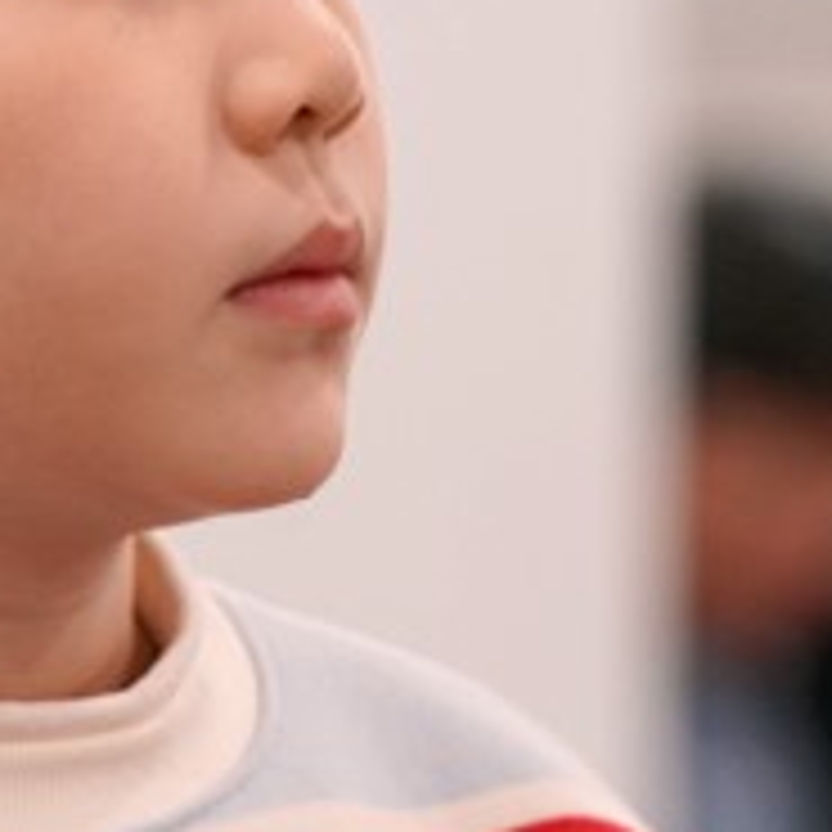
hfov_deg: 3.3
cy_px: 571
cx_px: 225
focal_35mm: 538
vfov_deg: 3.3
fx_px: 14630
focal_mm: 130
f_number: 4
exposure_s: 1/160
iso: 1250
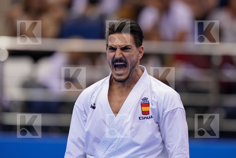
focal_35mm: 600
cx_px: 118
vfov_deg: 2.3
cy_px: 79
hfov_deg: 3.4
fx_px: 3933
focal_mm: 400
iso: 500
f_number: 2.8
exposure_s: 1/500
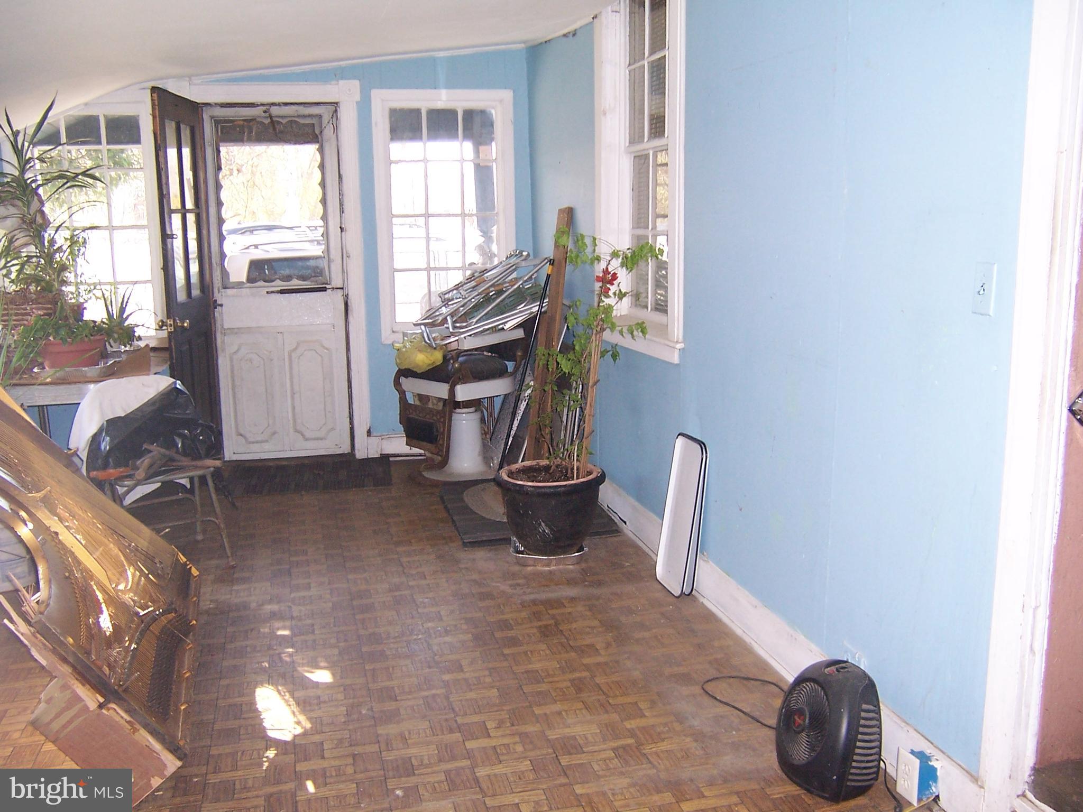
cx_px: 542
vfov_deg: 42.9
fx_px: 1032
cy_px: 406
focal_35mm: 33
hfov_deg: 55.4
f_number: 2.8
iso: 140
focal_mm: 5.5
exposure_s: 1/60
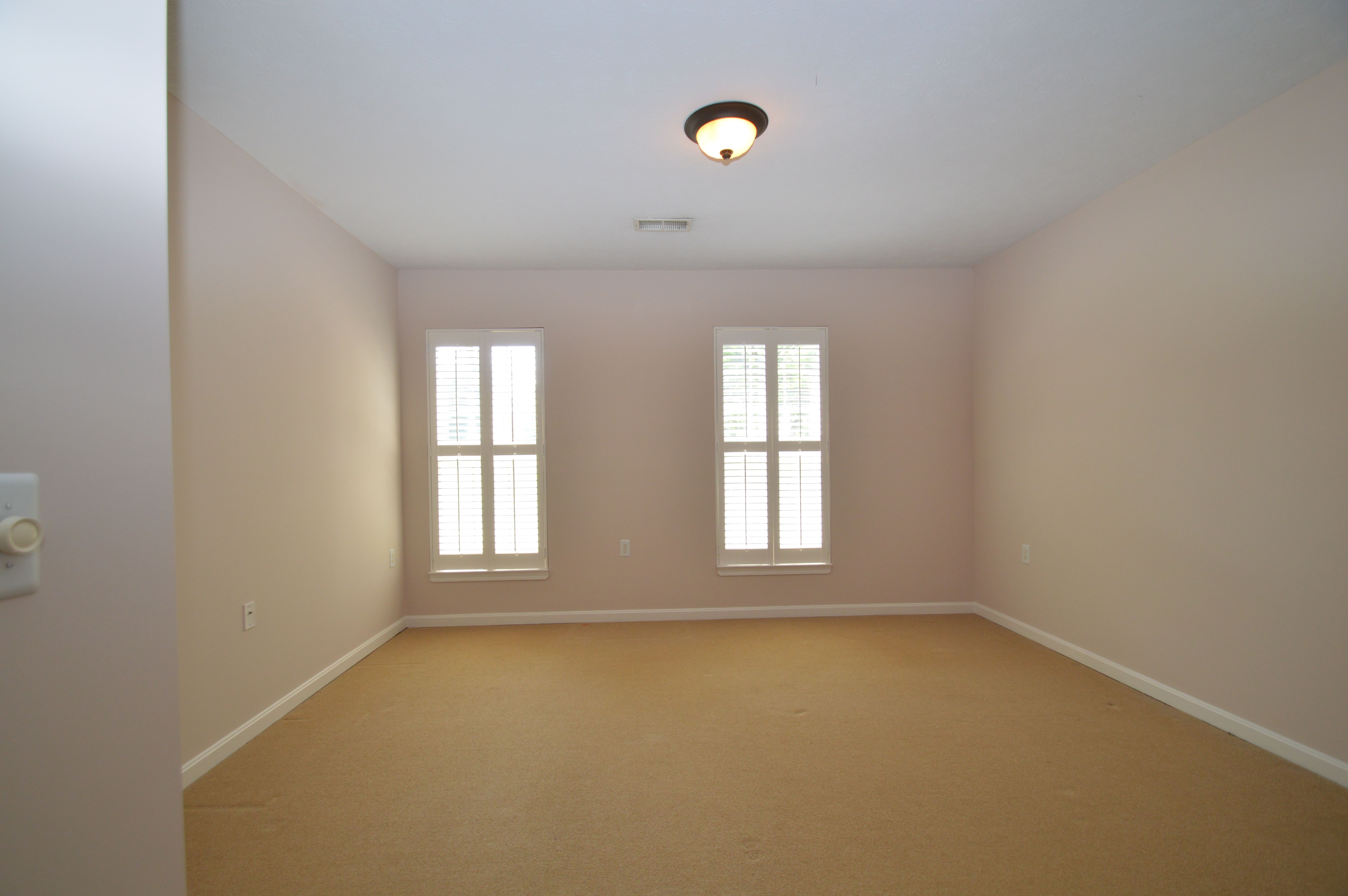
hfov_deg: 100.4
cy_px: 448
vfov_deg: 77.2
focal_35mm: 15
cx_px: 674
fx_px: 561
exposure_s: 1/100
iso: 400
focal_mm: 10
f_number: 5
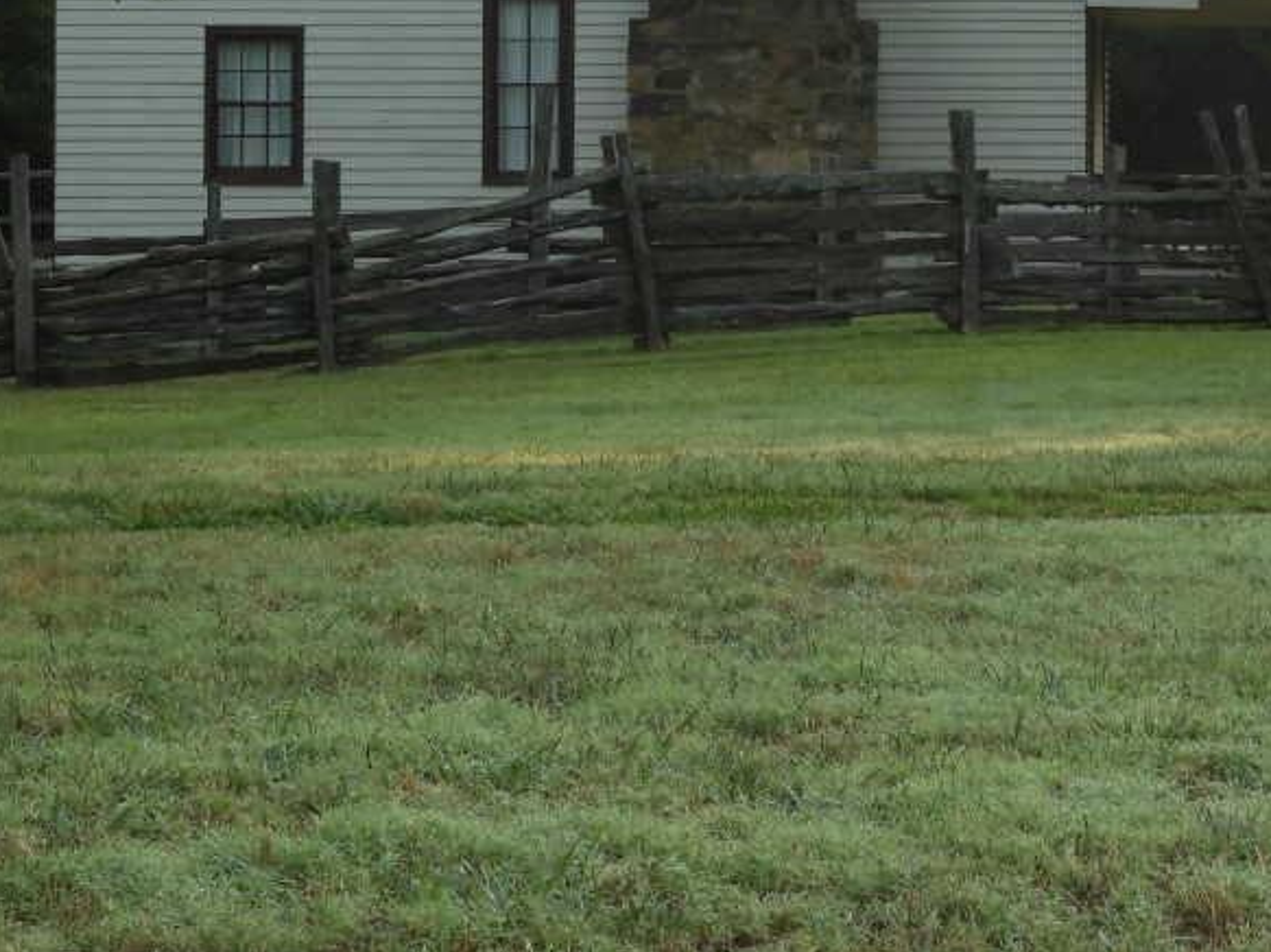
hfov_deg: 10.0
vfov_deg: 7.5
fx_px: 7267
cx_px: 791
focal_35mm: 198
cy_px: -61
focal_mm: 14.3
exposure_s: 1/100
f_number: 4.5
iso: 100
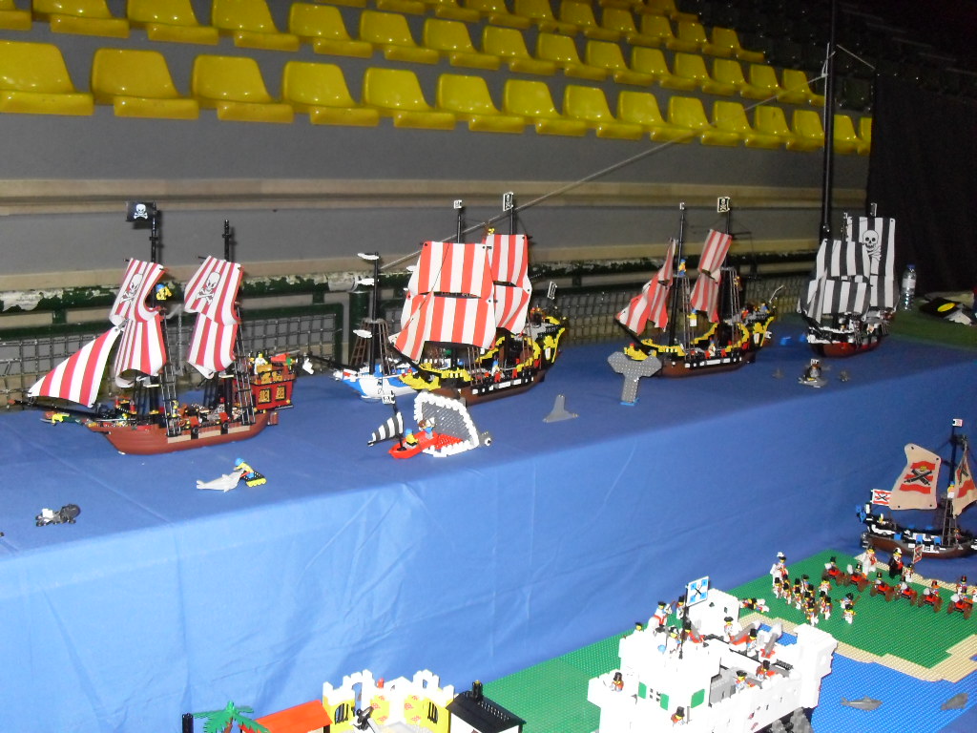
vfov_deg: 38.7
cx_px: 488
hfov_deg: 50.1
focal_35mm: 37
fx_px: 1044
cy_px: 366
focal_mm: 6.3
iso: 320
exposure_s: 1/45
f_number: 2.8
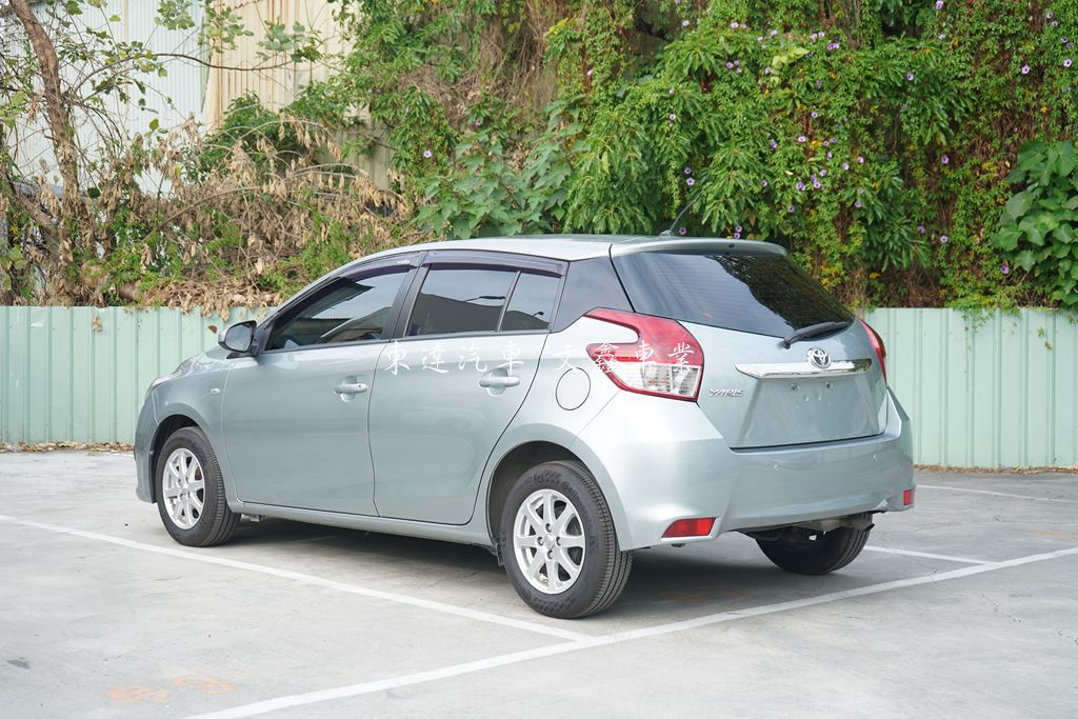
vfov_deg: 25.1
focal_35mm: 54
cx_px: 539
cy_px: 360
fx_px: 1617
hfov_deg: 36.9
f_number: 5.6
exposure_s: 1/80
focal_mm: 54
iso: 100
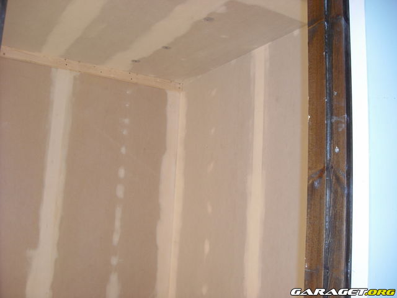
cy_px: 149
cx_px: 198
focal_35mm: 37
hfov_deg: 50.1
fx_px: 424
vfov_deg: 38.7
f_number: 2.7
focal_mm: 6.2
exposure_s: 1/20
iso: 100
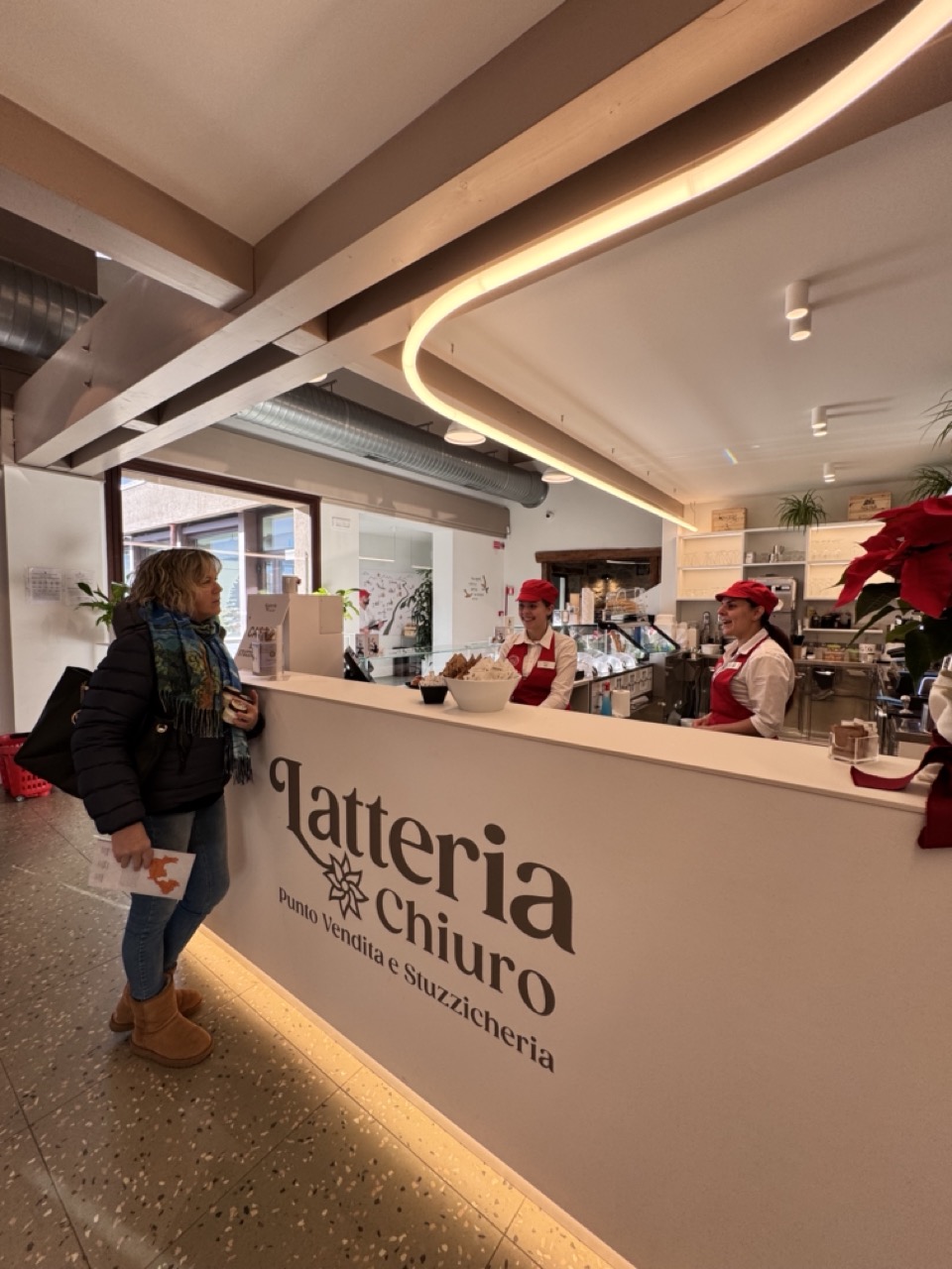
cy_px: 634
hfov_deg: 85.7
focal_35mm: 14
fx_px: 513
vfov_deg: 102.1
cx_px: 476
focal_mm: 2.22
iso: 50
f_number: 2.2
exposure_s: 1/99
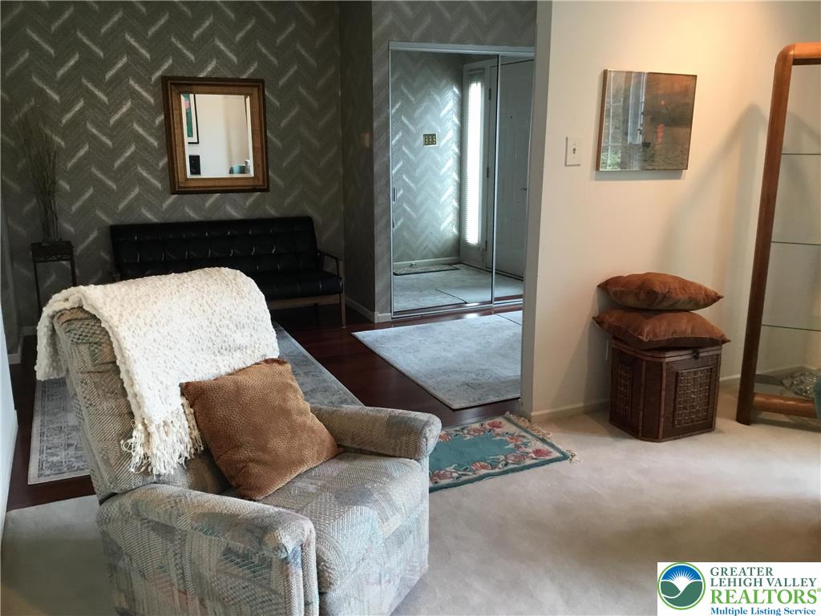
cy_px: 308
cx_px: 410
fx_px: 735
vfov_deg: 45.4
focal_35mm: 31
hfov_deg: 58.4
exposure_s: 1/30
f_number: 2.4
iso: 100
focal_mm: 3.3
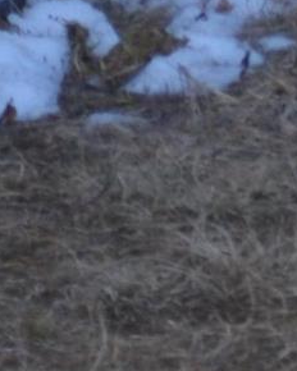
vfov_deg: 3.2
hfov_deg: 2.6
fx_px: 6549
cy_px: 361
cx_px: 508
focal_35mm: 596
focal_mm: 40
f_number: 5.3
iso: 100
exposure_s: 1/125
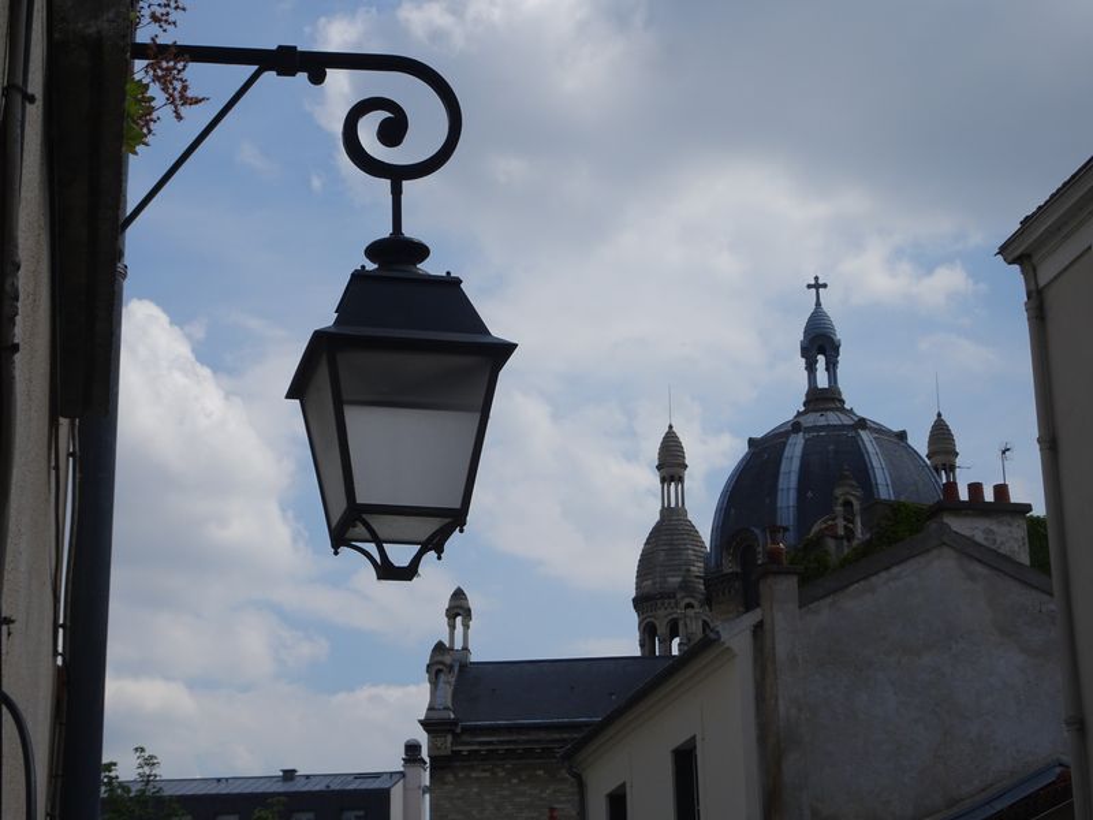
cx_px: 546
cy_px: 410
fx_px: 2147
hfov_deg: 28.6
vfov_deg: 21.6
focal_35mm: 68
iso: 80
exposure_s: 1/1250
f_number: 4.5
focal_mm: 11.66
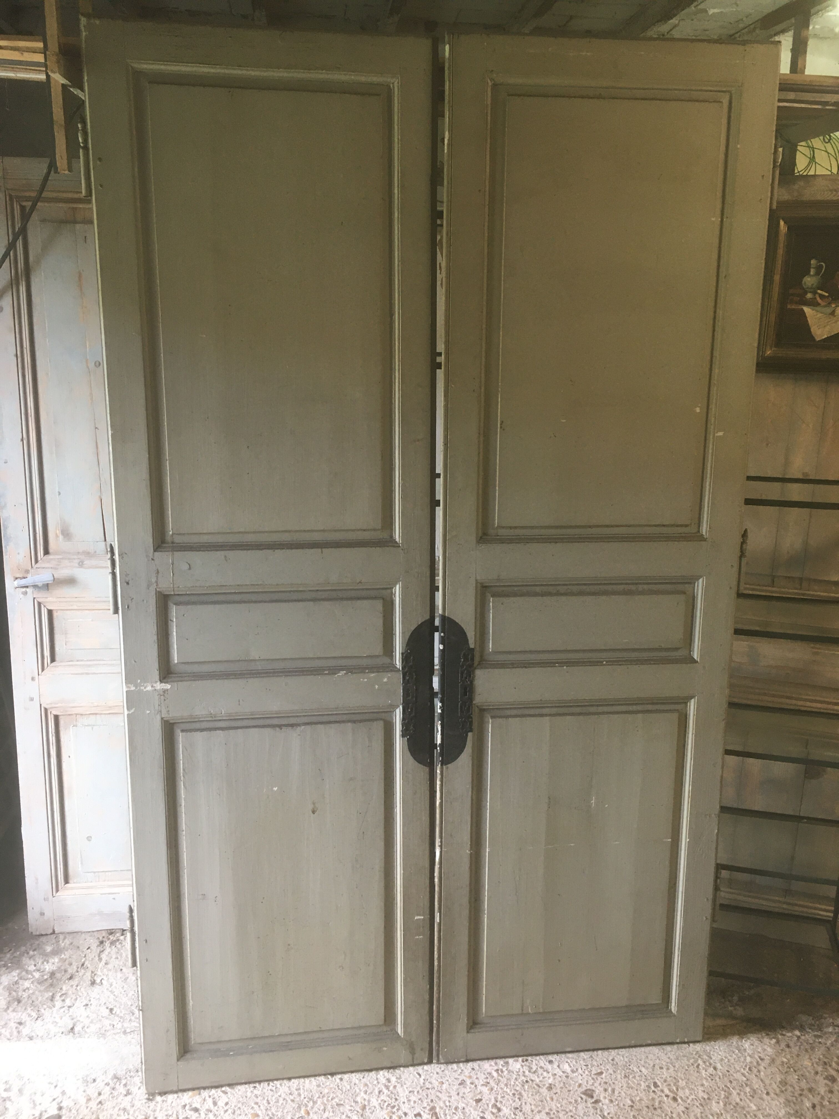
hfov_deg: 48.2
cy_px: 560
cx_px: 420
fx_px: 937
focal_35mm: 29
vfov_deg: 61.7
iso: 125
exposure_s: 1/33
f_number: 2.2
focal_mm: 4.15
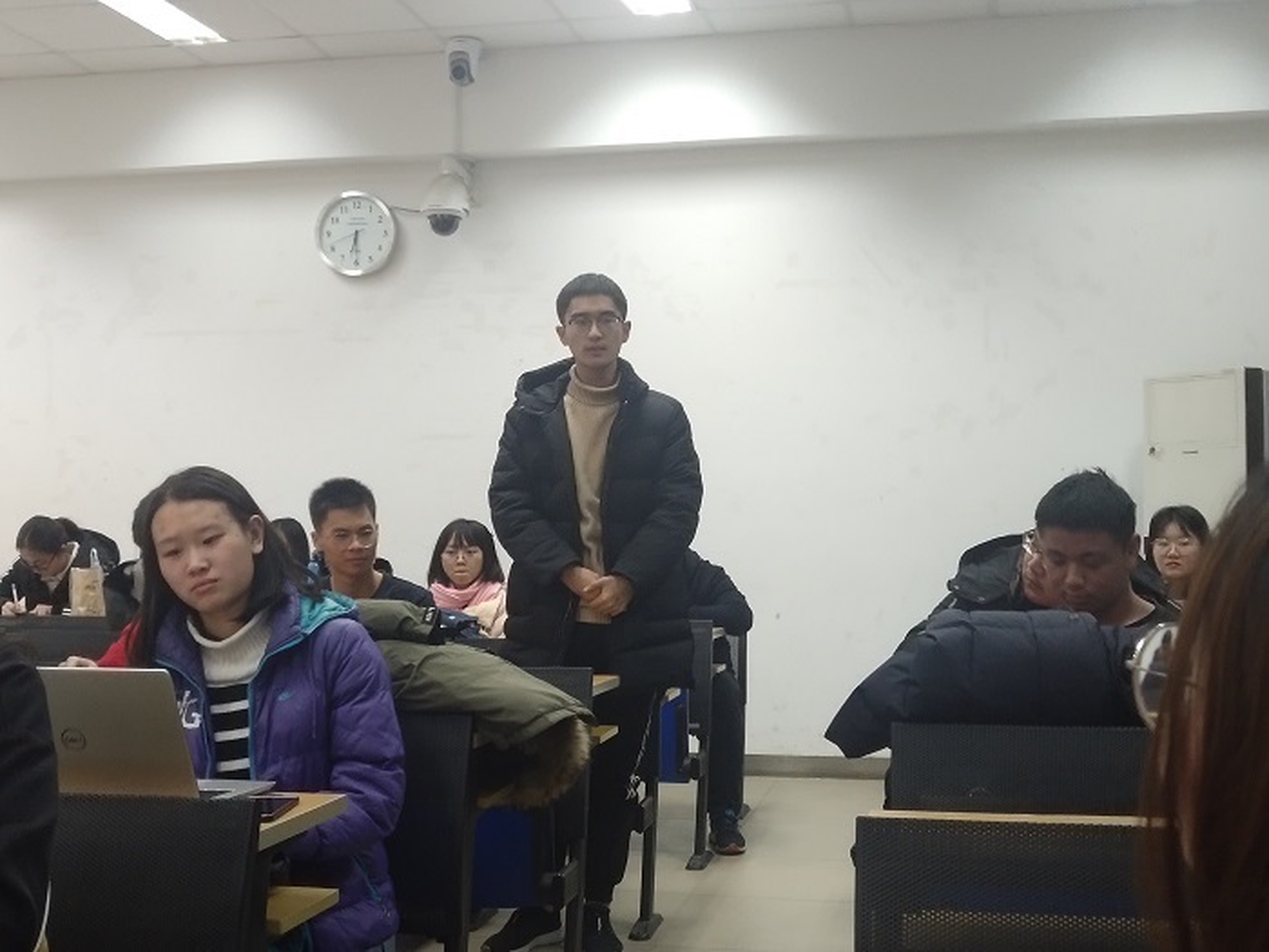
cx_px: 634
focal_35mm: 50
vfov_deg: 29.1
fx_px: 1833
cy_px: 476
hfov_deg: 38.2
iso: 271
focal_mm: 4.35
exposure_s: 1/50
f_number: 1.8
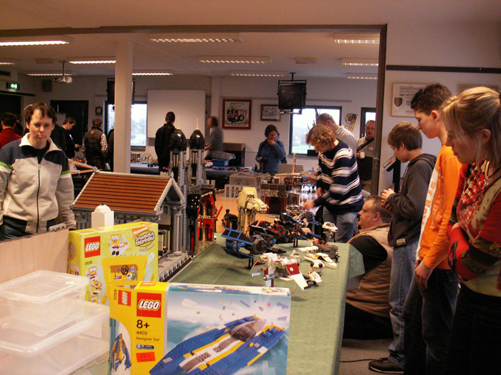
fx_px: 507
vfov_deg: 40.7
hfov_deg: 52.6
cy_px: 188
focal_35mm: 35
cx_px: 250
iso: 160
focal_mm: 5.86
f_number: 2.8
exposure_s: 1/13
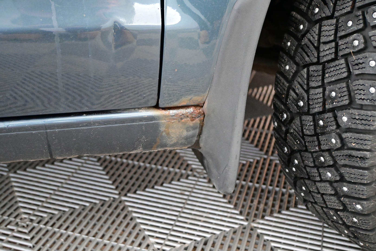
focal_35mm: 40
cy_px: 126
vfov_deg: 33.6
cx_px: 188
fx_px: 415
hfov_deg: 48.7
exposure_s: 1/40
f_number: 4.5
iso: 9000
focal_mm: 26.5
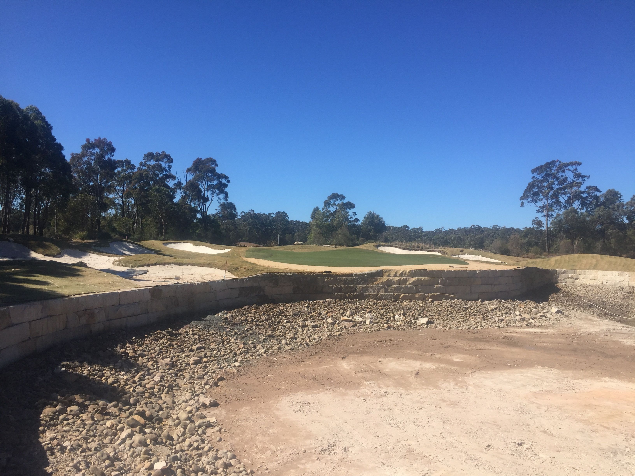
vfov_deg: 48.2
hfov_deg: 61.7
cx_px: 318
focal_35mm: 29
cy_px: 238
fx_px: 532
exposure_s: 1/1883
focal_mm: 4.15
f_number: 2.2
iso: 32
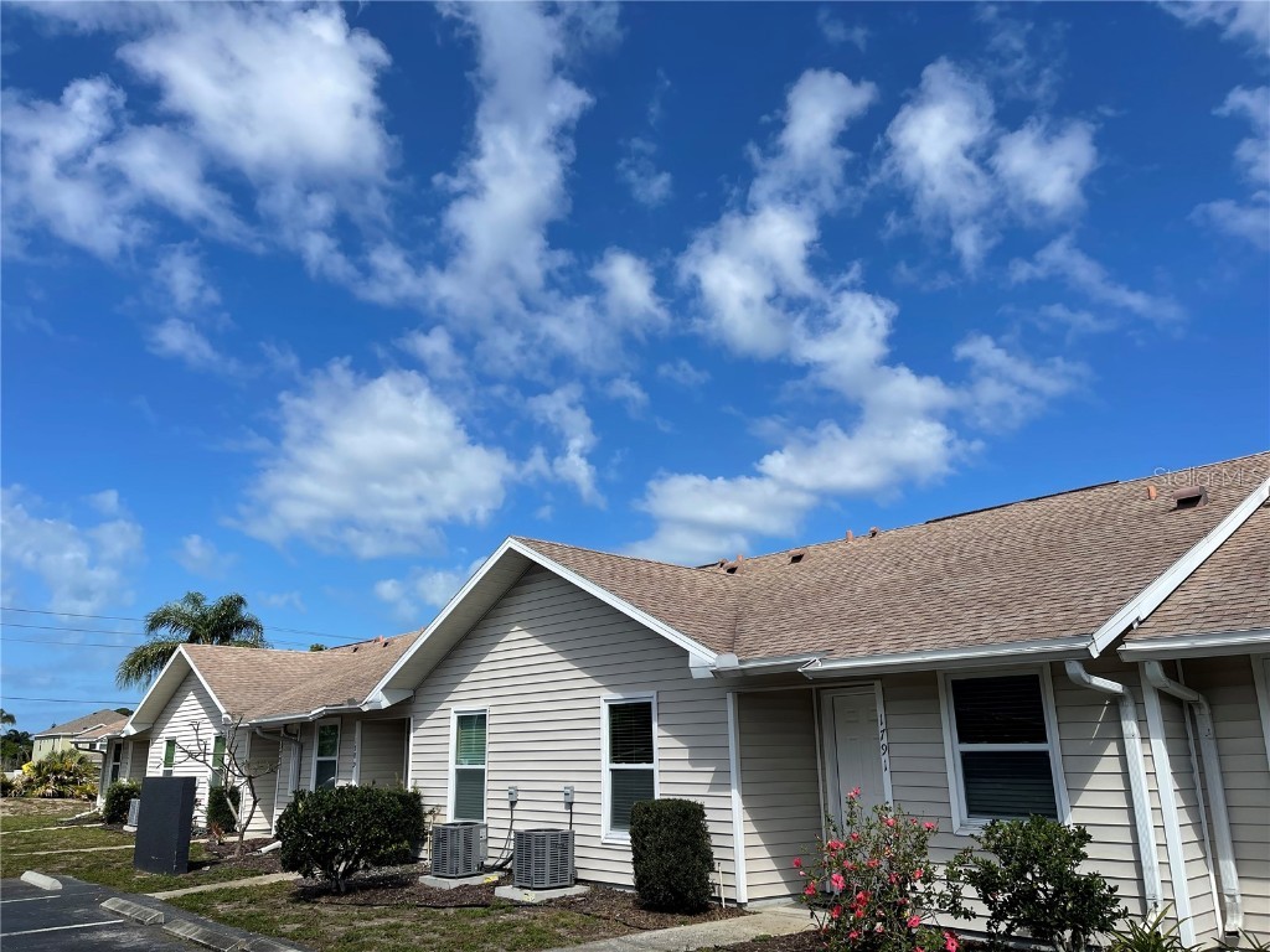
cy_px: 476
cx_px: 635
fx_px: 917
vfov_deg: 54.9
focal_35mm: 25
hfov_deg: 69.4
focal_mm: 5.1
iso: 32
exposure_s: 1/5376
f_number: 1.6
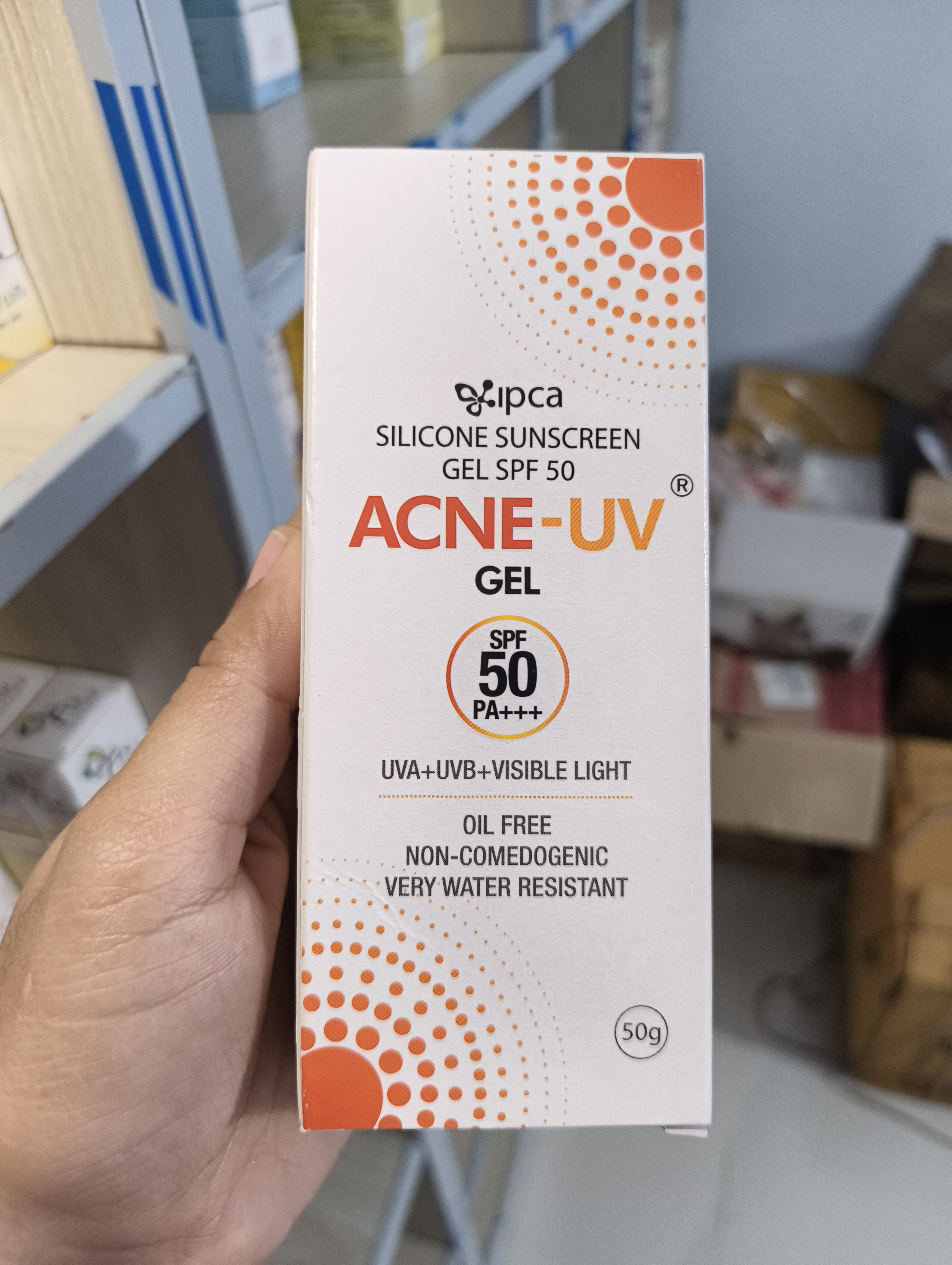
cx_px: 476
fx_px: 878
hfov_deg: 56.9
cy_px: 632
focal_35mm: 24
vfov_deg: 71.5
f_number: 1.87
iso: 1170
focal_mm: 5.56
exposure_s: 1/50
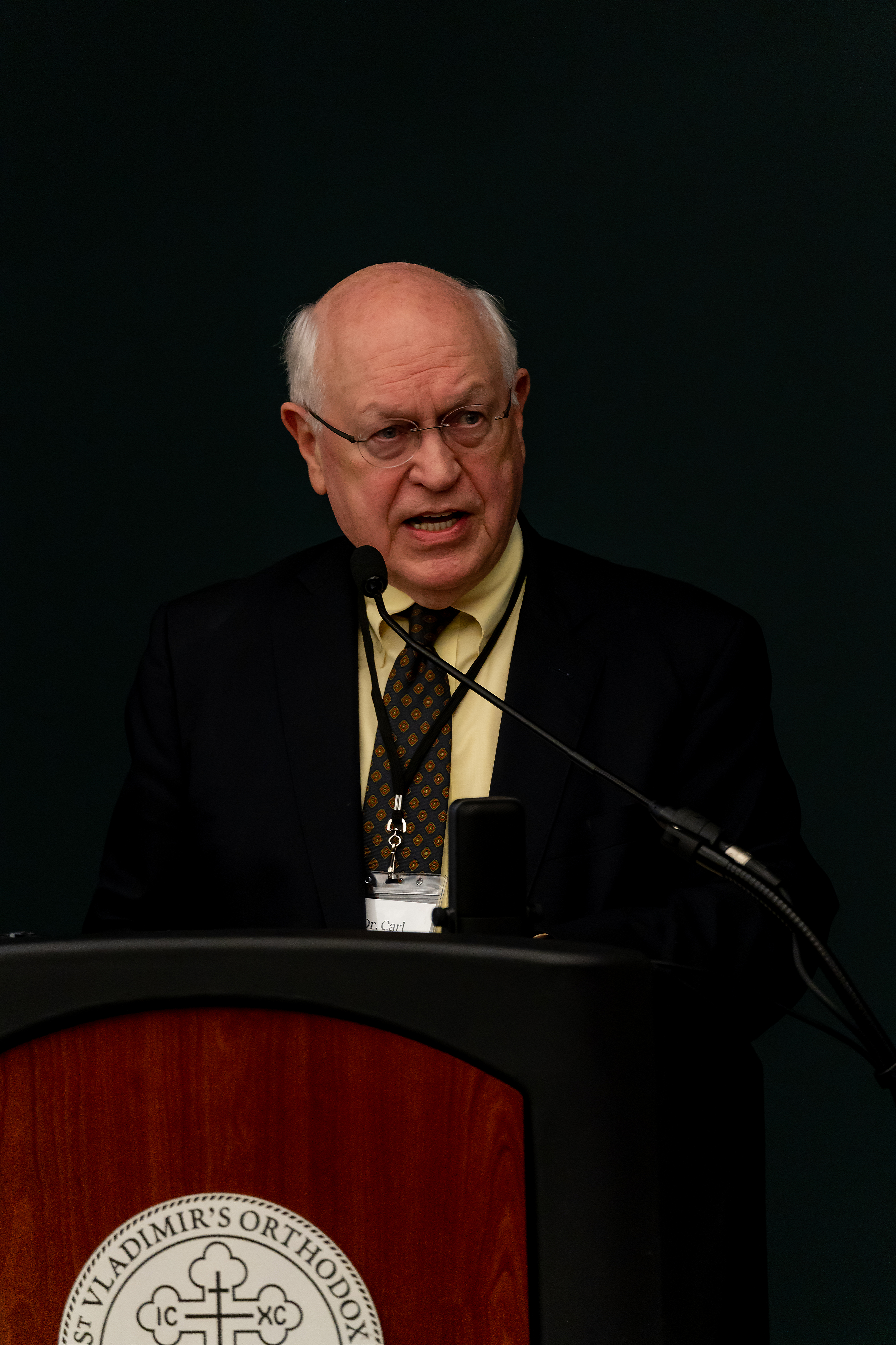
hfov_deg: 3.4
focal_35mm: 400
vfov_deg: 5.2
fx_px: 14932
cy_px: 672
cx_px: 448
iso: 2000
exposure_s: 1/200
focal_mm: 400
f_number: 6.3
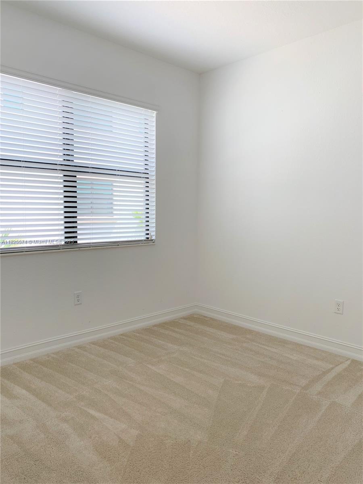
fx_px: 364
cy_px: 242
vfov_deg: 67.3
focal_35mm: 26
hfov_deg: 53.1
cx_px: 182
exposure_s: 1/122
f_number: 1.8
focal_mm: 4.25
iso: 32
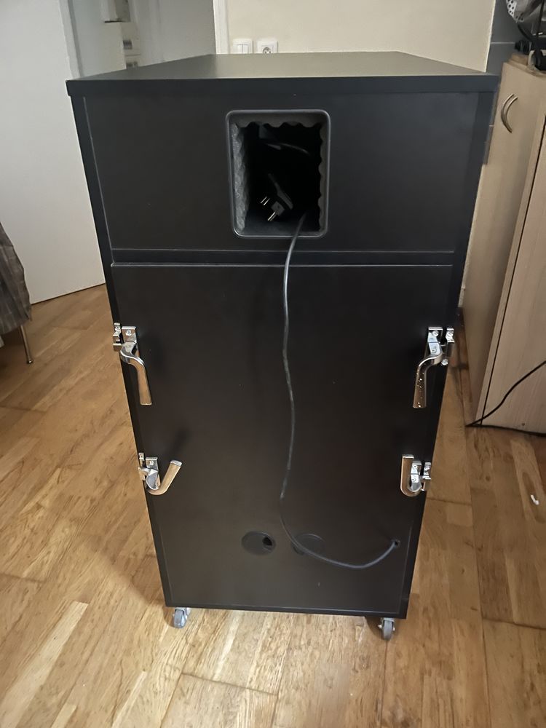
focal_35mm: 26
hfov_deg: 53.1
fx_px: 547
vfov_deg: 67.3
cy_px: 364
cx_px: 273
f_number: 1.6
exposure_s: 1/9
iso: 1250
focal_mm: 5.1
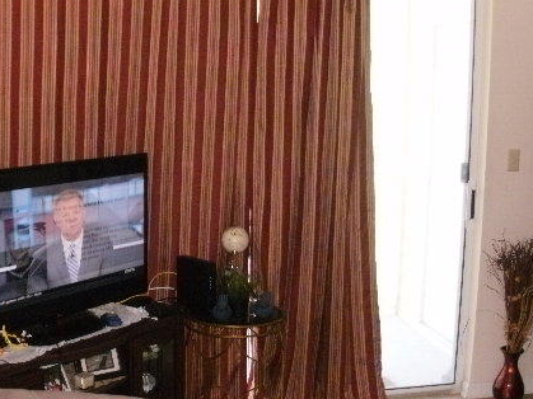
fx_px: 847
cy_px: 236
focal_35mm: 55
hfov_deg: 34.9
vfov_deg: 26.5
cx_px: 260
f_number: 3.5
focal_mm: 6.3
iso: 320
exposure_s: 1/30
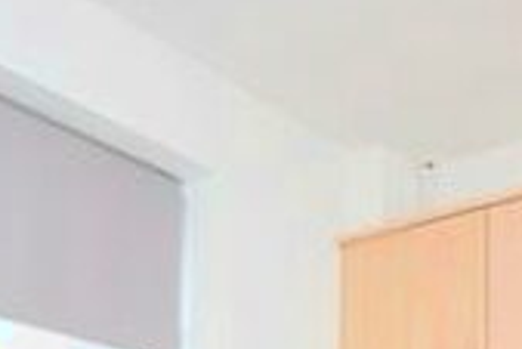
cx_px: 500
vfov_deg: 17.9
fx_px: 900
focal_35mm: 62
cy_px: 613
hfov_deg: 30.5
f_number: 4.5
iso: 800
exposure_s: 1/80
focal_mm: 10
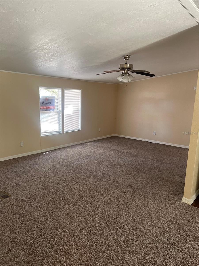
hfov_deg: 54.9
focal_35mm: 25
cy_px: 133
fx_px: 192
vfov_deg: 69.4
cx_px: 100
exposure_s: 1/60
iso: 160
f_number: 1.6
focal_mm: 5.1
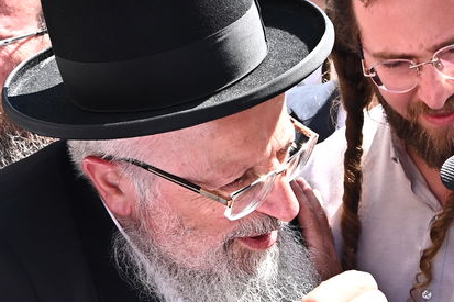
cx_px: 386
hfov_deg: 21.1
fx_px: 1198
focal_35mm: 95
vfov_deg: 14.3
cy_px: 256
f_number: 8
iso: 320
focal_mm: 28
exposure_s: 1/200
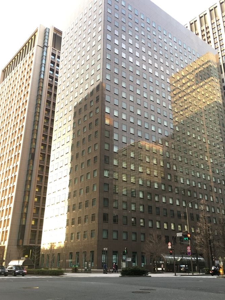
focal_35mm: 33
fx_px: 286
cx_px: 113
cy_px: 144
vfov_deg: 55.3
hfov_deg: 42.9
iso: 40
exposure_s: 1/30
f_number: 2.2
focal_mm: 4.15
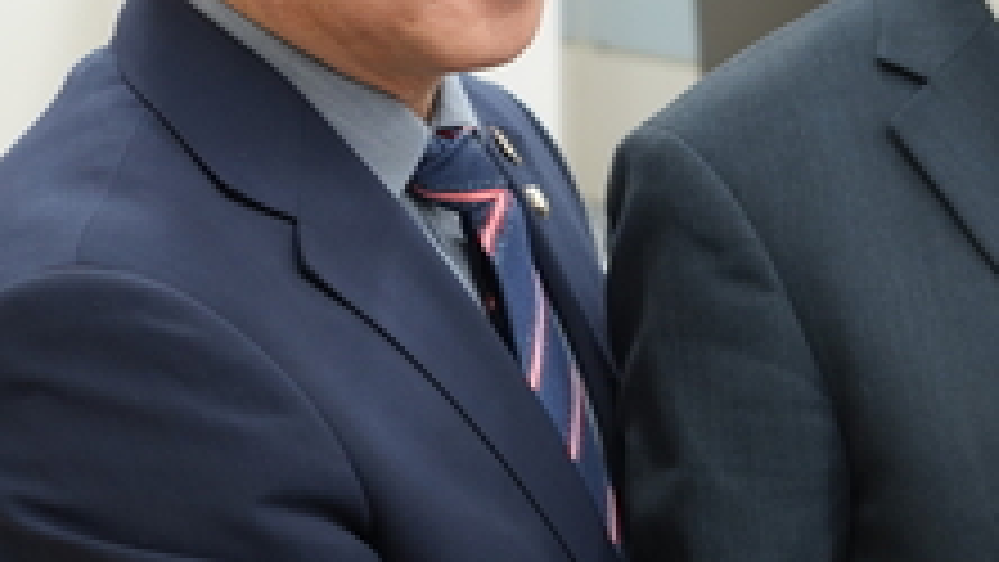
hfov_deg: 17.7
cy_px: 317
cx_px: 1264
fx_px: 3021
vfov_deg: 10.6
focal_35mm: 114
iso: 400
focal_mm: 36
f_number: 3.2
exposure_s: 1/40
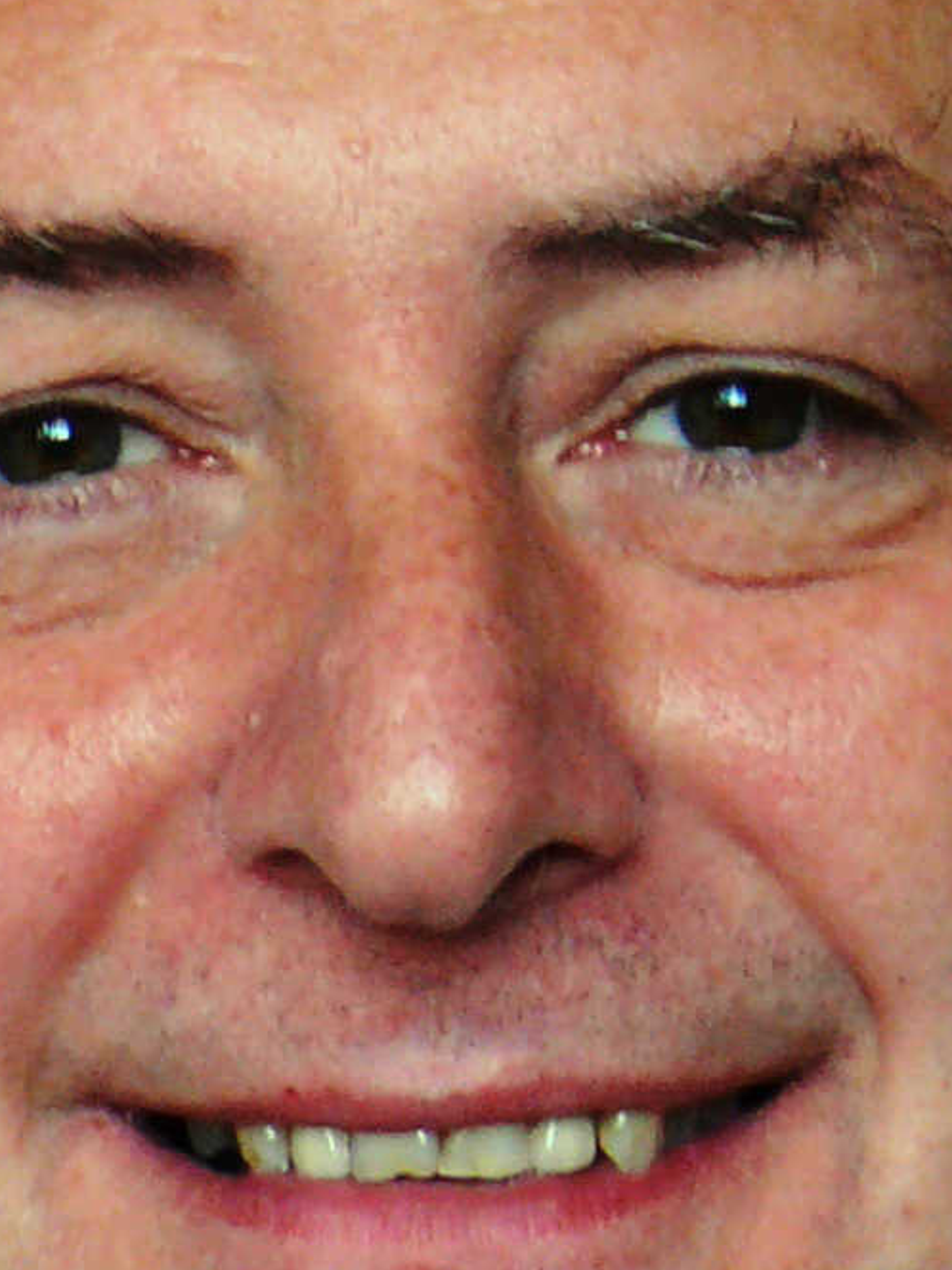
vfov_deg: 5.4
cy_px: 832
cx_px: 451
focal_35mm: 367
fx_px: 13458
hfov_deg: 4.1
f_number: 3.2
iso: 100
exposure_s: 1/30
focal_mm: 14.6
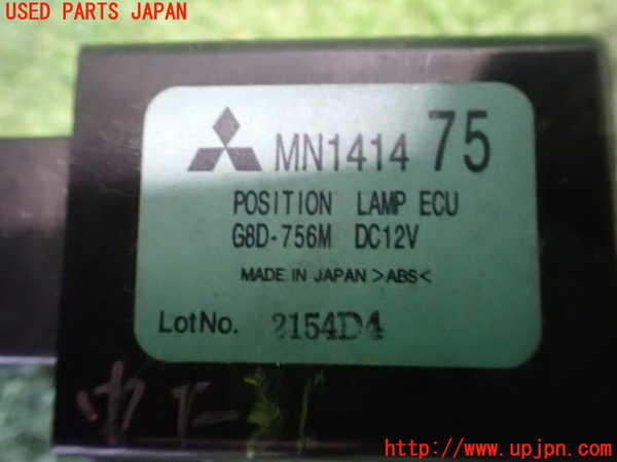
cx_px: 308
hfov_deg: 60.0
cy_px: 231
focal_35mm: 30
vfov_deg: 46.8
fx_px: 535
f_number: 2.3
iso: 1600
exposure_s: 1/13
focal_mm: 5.4
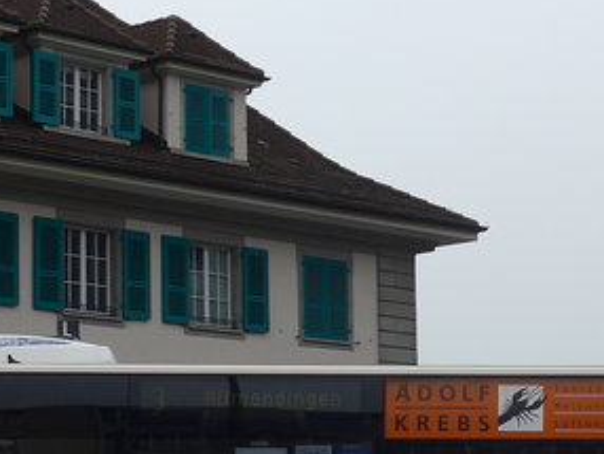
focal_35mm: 130
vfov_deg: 11.4
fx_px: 2270
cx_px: 558
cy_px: 294
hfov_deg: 15.0
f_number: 2.8
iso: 80
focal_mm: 6.5
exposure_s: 1/800
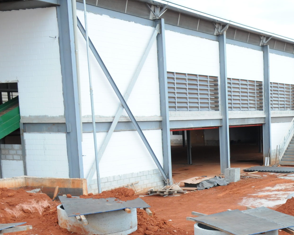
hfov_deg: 27.0
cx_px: 284
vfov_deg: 22.4
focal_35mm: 67
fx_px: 583
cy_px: 195
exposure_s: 1/1000
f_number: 5
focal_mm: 23
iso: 800
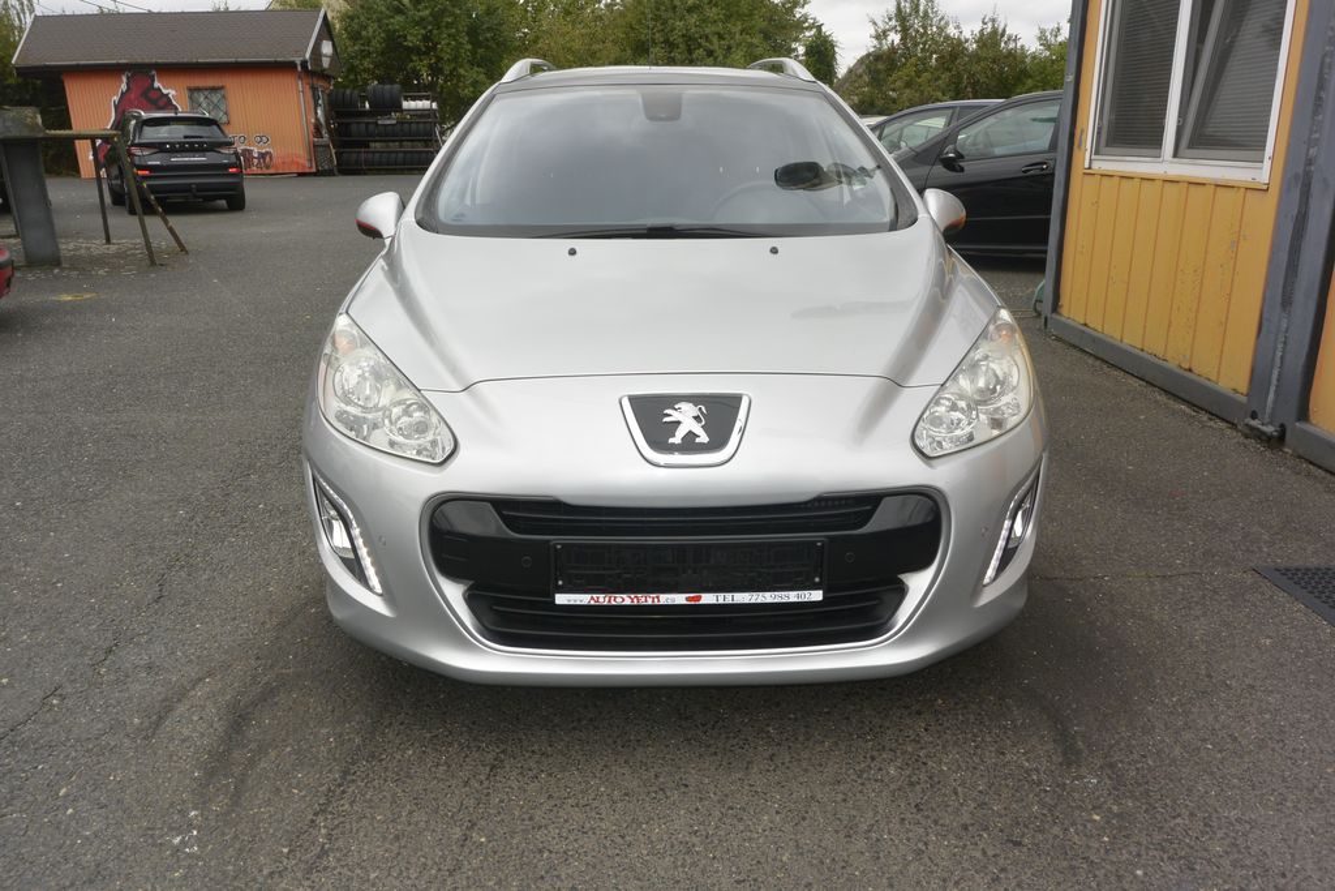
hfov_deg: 67.4
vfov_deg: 47.9
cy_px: 446
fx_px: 1001
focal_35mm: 27
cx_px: 668
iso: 160
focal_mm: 10
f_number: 7.1
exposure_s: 1/250
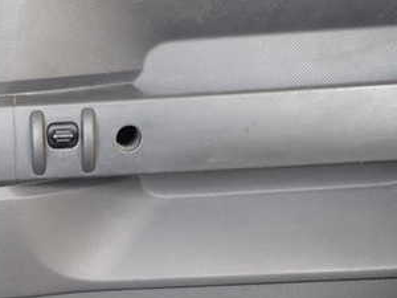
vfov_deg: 27.5
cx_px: 21
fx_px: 573
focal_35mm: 50
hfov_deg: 35.4
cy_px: 297
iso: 200
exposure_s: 1/60
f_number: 2
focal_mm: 4.5
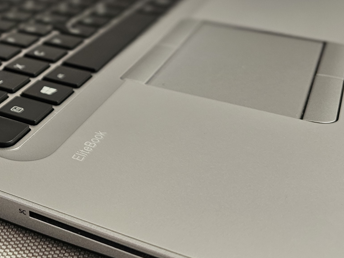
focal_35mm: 60
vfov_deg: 23.4
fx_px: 596
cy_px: -1
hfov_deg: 28.5
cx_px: -55
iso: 125
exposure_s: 1/100
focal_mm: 6.3
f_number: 1.7
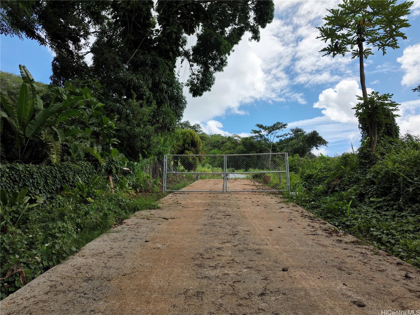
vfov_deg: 56.8
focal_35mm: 24
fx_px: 291
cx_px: 210
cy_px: 158
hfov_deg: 71.6
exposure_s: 1/20
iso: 120
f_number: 2.8
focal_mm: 12.29
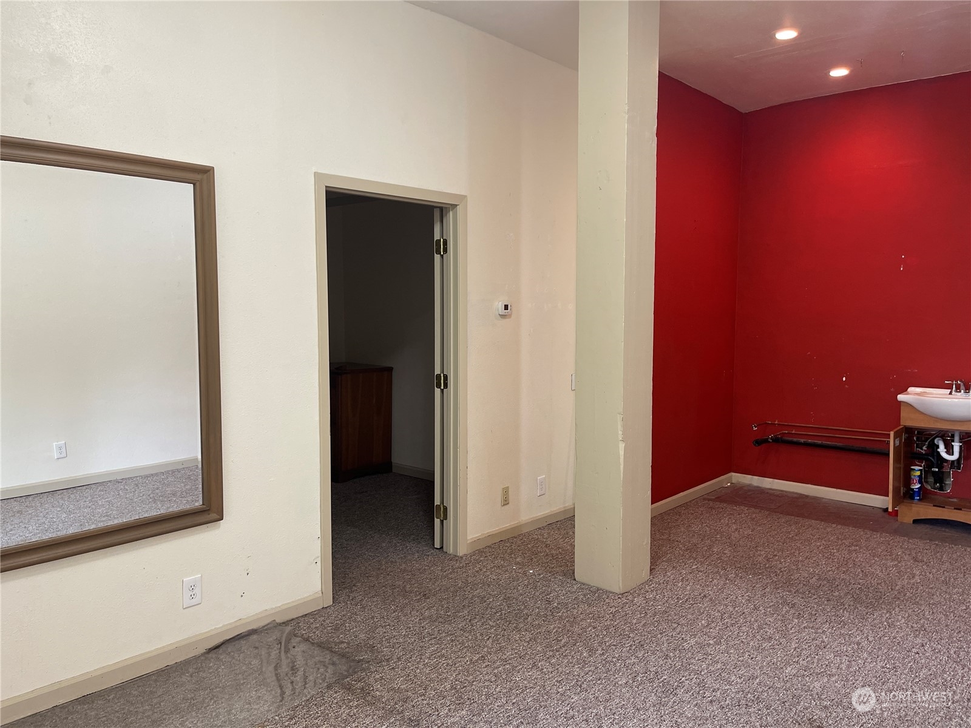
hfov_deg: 67.3
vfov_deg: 53.1
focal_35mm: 26
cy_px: 364
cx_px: 486
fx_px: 729
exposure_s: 1/60
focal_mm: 5.1
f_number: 1.6
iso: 125
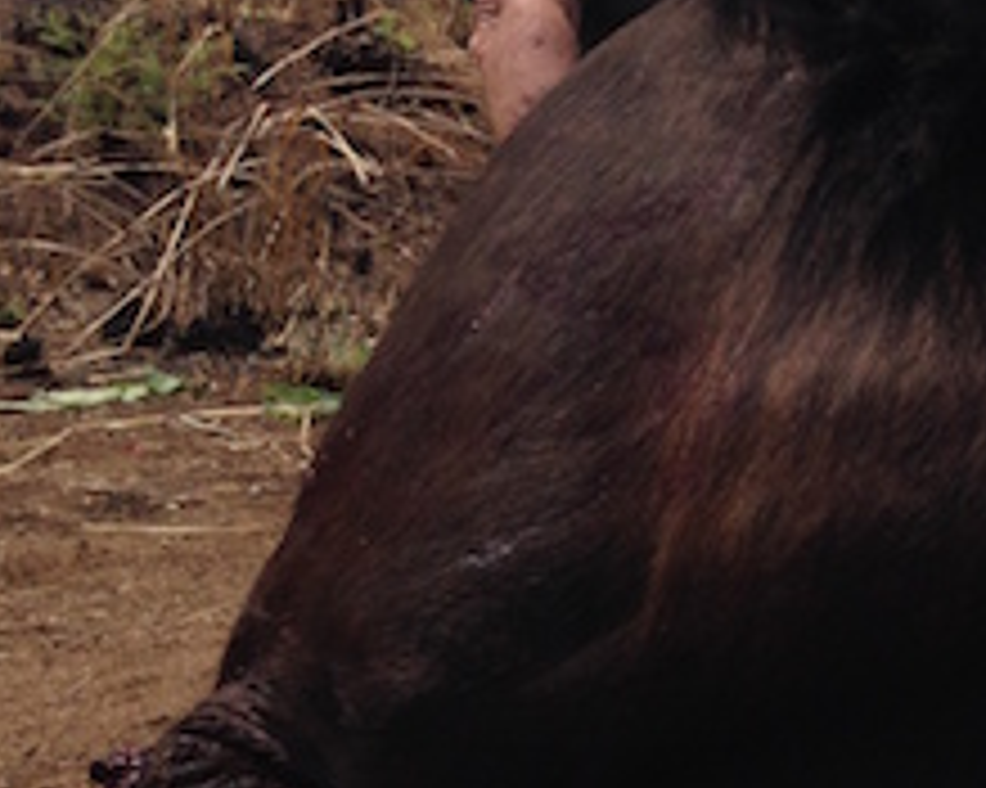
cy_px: 115
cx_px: 1229
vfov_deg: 14.8
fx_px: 3004
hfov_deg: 17.6
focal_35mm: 103
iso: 50
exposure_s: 1/1938
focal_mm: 4.12
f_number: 2.4
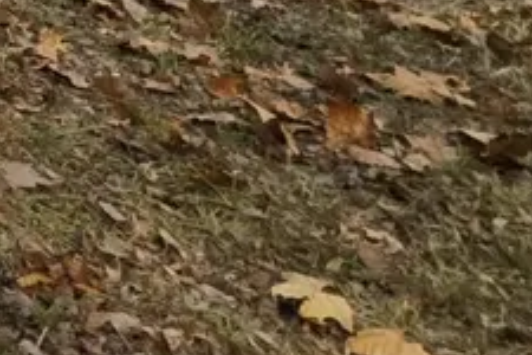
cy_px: -618
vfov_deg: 12.3
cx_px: -731
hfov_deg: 15.4
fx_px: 1064
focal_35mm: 72
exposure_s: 1/686
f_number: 2.2
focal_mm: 2.2
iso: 50
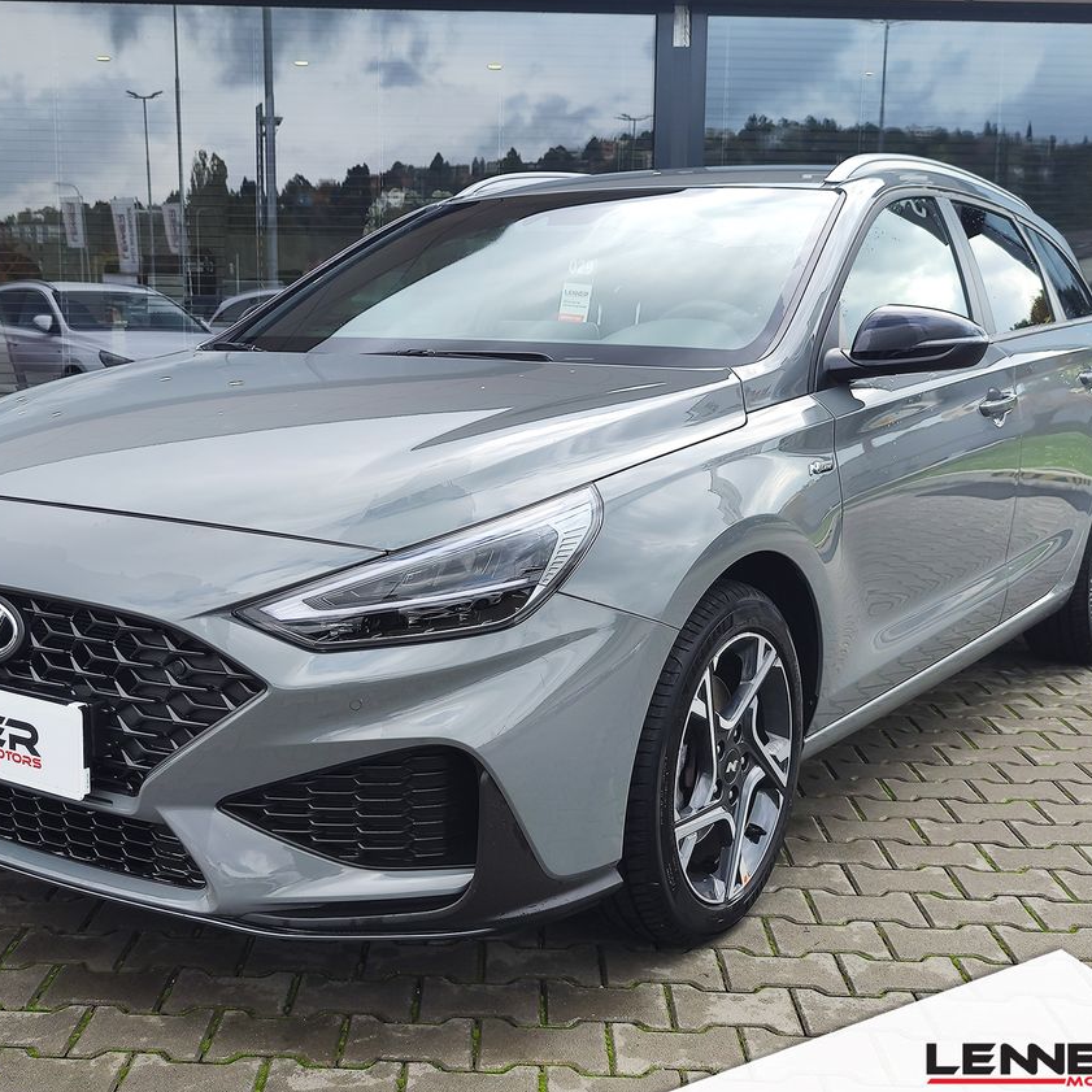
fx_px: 1035
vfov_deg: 55.6
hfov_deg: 55.3
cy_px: 562
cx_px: 453
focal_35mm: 29
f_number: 1.69
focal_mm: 7.01
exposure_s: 1/280
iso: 50
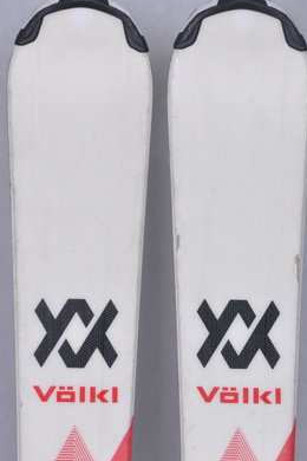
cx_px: 158
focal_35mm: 182
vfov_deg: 11.3
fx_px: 2322
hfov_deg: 7.6
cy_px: 255
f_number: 9.5
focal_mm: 105
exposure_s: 1/125
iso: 3200
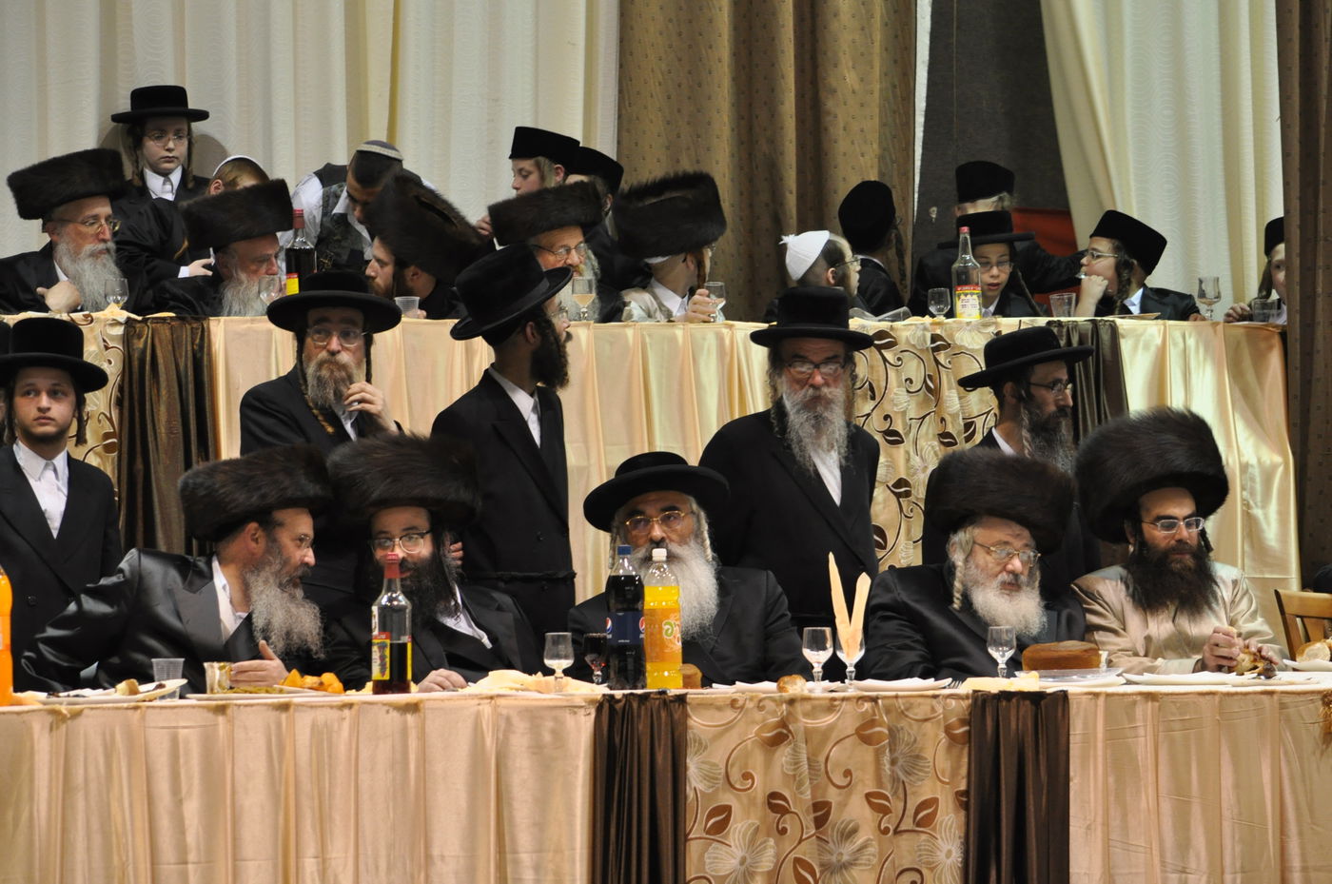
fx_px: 5431
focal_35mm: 147
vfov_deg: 9.3
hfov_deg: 14.0
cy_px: 442
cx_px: 666
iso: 1000
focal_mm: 98
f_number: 5.6
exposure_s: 1/80
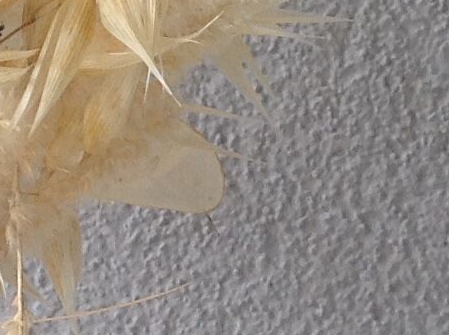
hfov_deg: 9.6
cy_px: 484
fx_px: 2615
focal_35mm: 202
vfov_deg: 7.2
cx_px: 611
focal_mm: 4.28
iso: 64
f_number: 2.4
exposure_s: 1/120
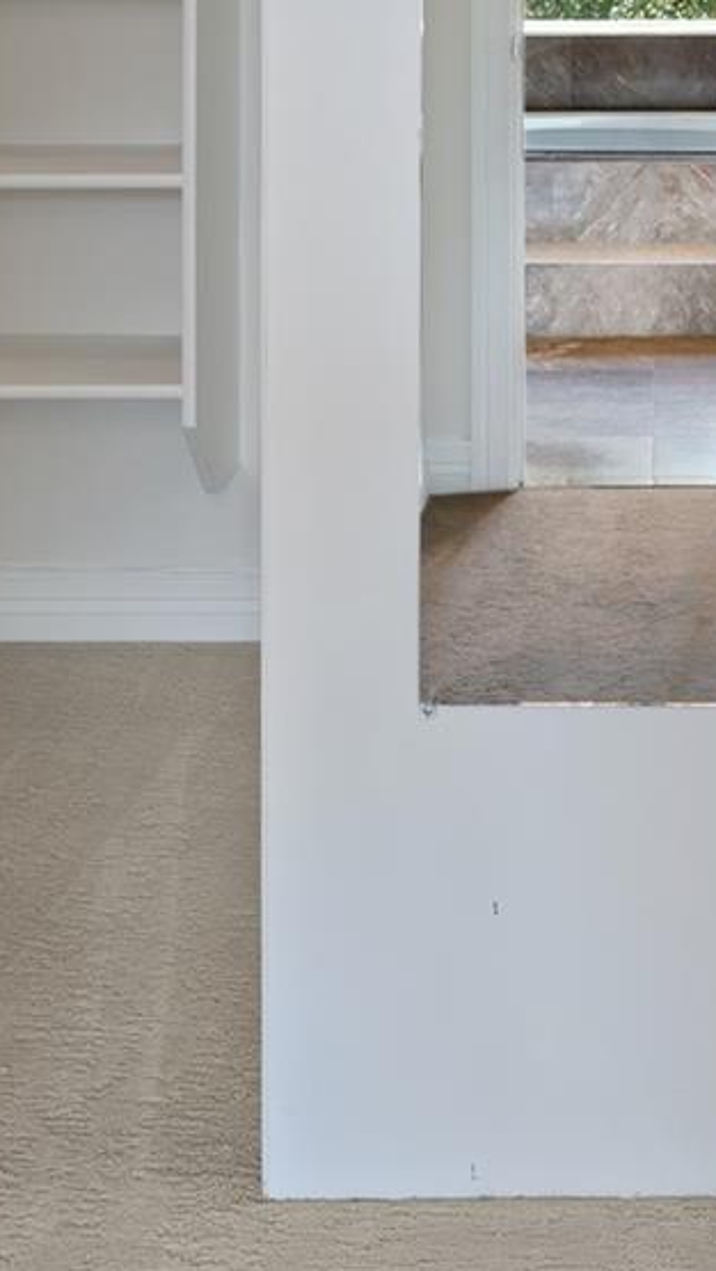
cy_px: -104
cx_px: 636
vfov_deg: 33.8
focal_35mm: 54
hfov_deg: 21.8
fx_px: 1821
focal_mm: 14
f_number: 8
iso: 100
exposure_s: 1/1.67
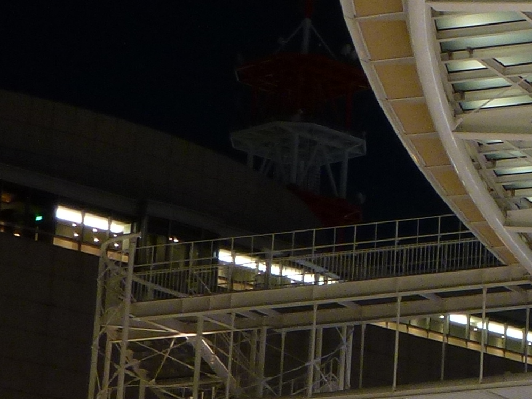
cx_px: 1060
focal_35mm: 143
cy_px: 270
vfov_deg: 10.4
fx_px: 2198
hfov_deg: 12.2
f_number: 3.6
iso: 100
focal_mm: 5.9
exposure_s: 1
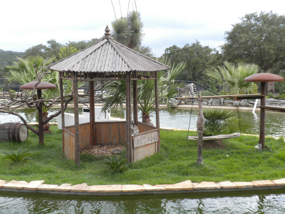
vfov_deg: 28.0
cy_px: 107
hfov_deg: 36.8
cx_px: 142
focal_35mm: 52
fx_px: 428
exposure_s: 1/399
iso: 163
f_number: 4.3
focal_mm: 9.1
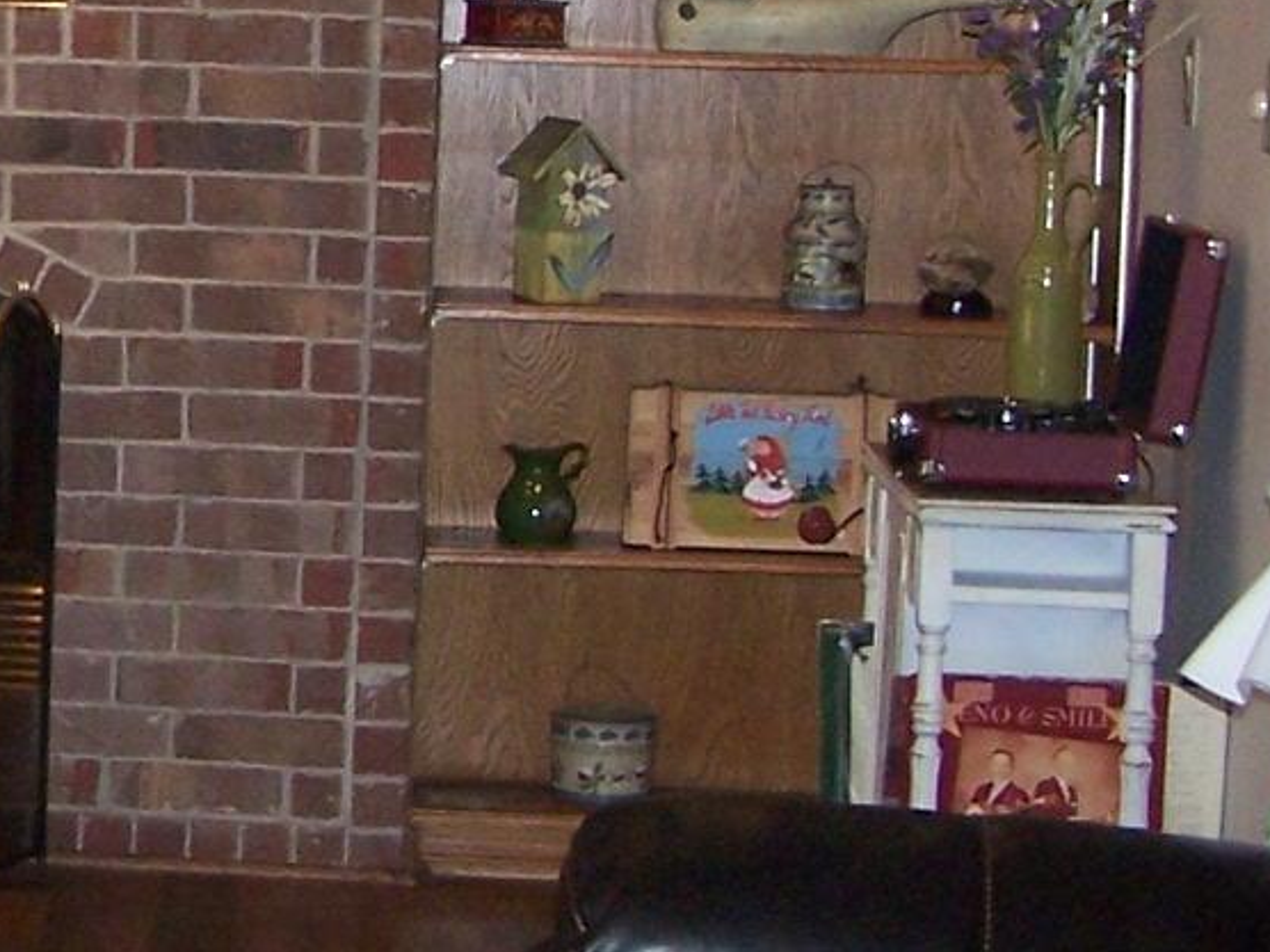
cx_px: -391
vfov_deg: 10.5
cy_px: -30
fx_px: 5136
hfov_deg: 13.6
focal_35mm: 140
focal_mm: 6.3
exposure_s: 1/60
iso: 140
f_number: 2.8
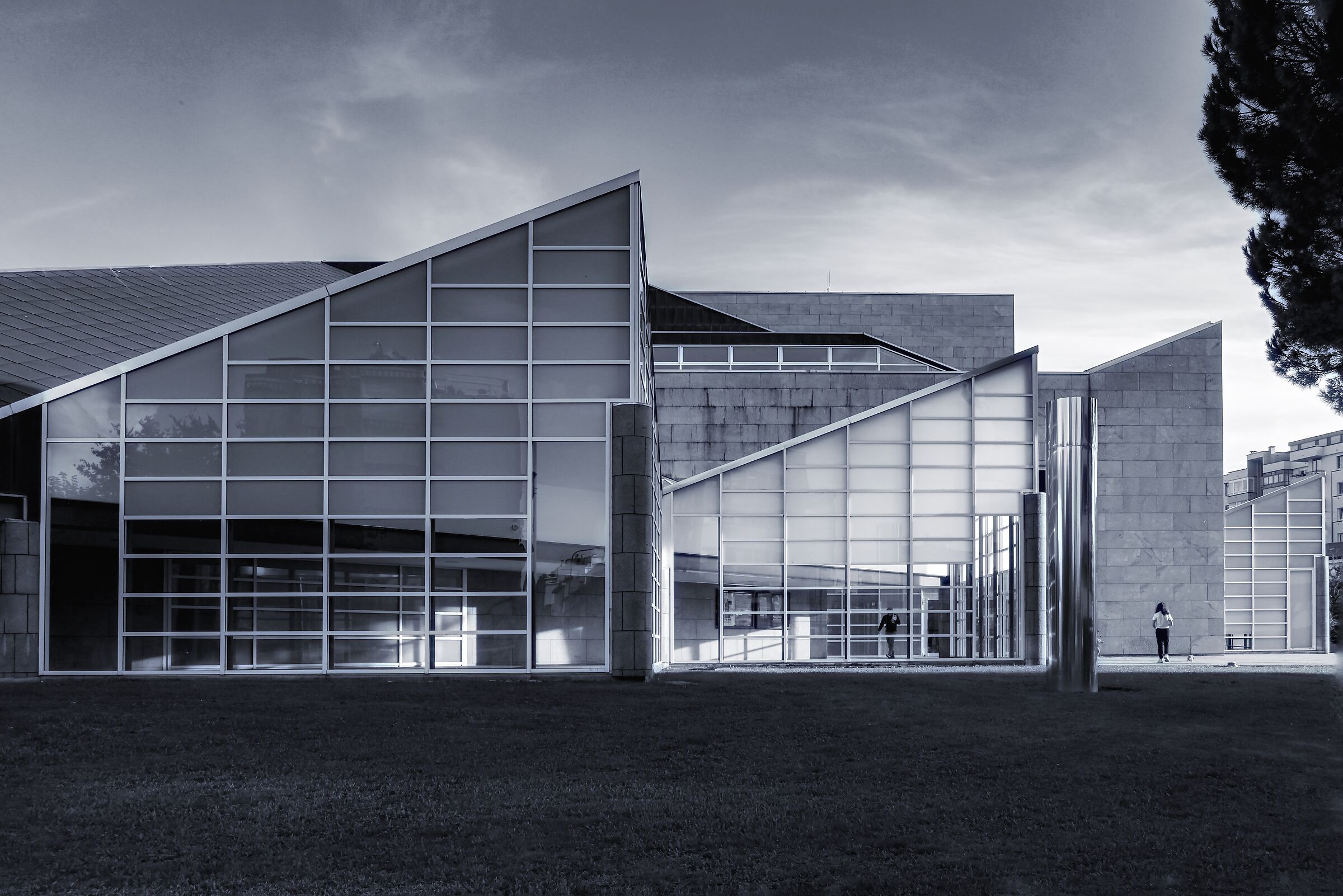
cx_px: 672
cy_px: 448
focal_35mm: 28
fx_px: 1045
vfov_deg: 46.4
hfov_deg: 65.5
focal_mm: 28
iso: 500
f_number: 20
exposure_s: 1/80
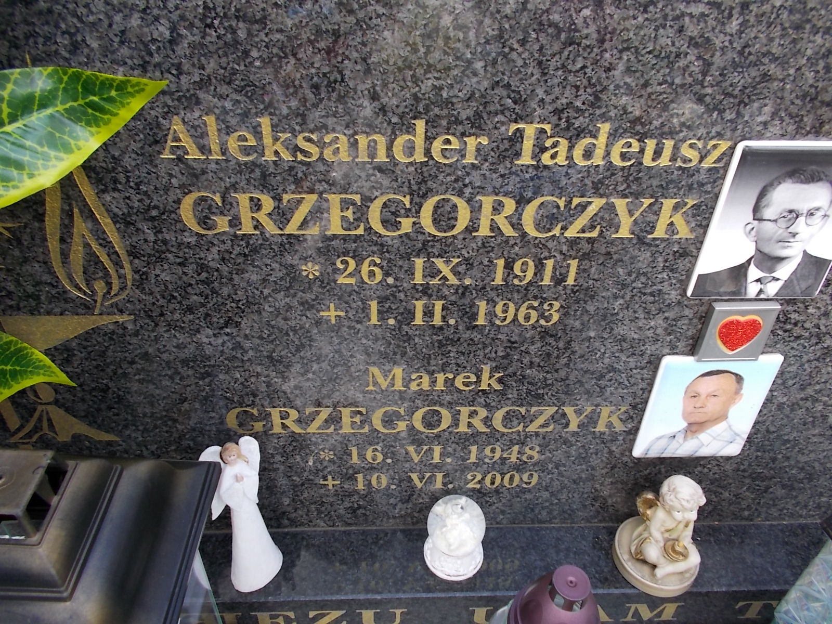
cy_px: 312
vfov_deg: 53.1
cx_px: 416
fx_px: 625
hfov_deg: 67.3
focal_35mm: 26
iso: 80
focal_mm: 4.6
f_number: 3.2
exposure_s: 1/100
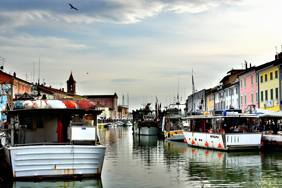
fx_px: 411
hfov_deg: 37.9
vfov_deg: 25.8
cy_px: 94
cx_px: 141
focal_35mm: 52
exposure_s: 1/800
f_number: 5.6
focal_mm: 35
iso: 200
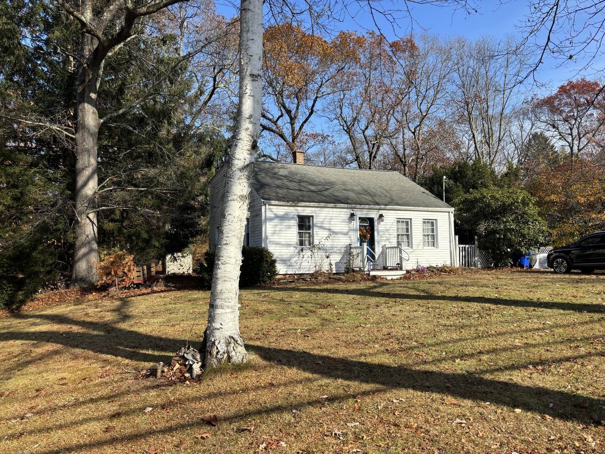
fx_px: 454
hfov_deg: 67.3
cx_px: 302
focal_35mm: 26
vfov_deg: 53.1
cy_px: 227
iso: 50
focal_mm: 5.96
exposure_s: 1/2062
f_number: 1.6
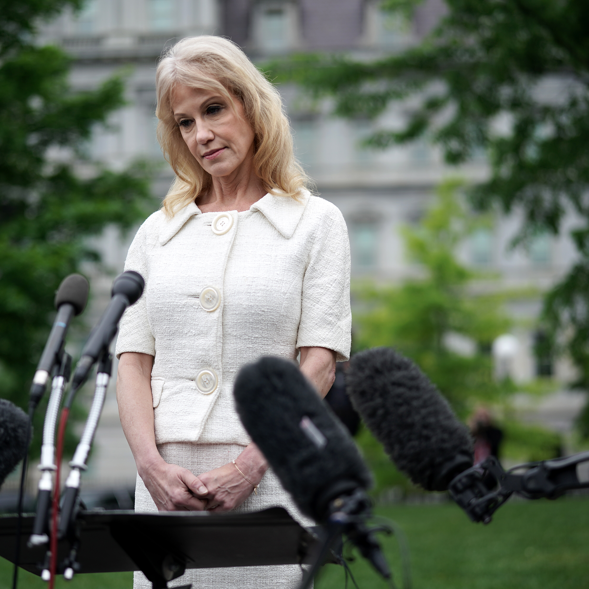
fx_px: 1232
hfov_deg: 26.9
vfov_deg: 26.9
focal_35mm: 64
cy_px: 293
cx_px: 278
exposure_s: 1/2500
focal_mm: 50
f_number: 1.4
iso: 100
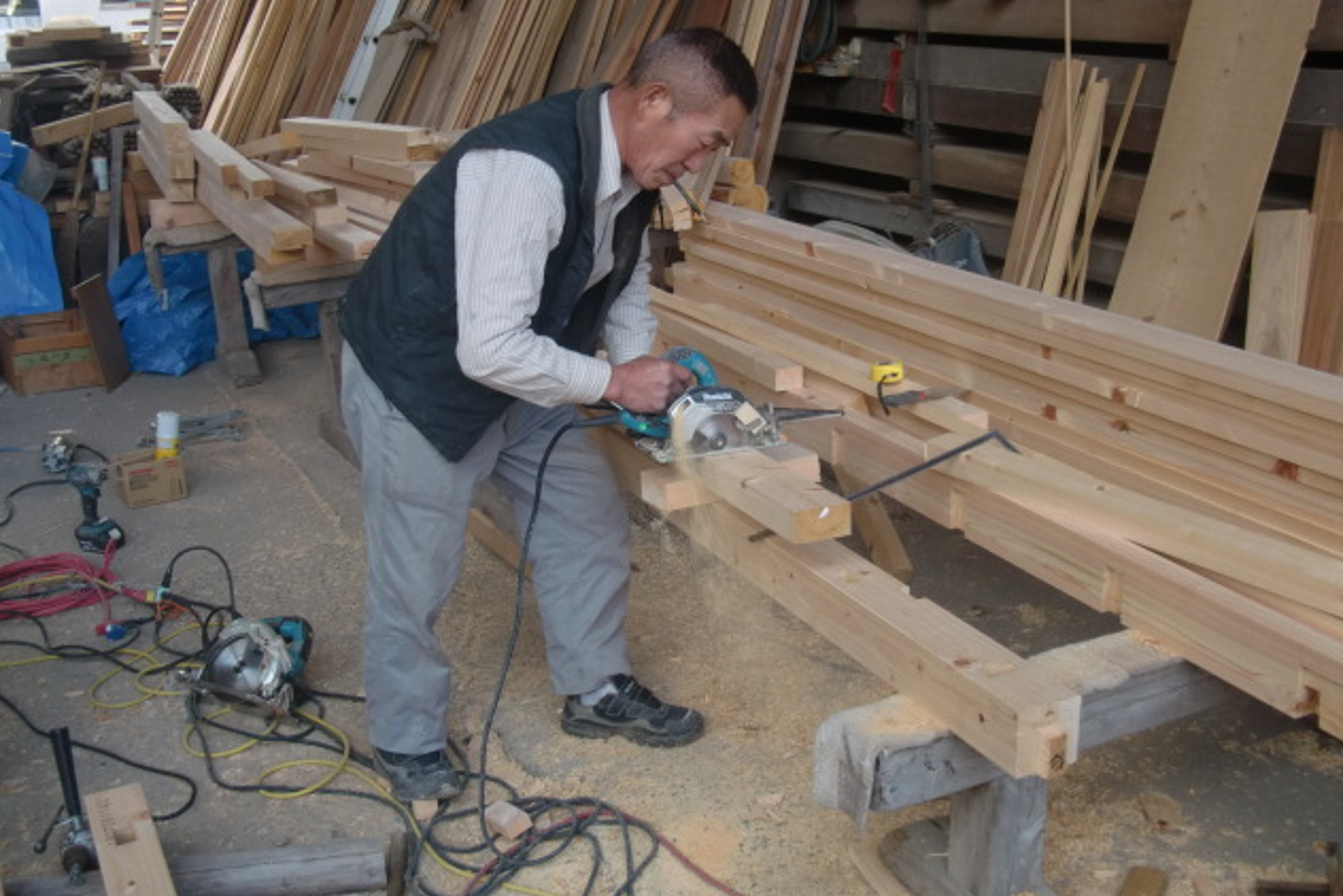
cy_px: 425
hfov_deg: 48.4
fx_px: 1493
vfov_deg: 33.4
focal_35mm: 40
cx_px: 669
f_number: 3.9
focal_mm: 6.66
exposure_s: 1/60
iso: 80
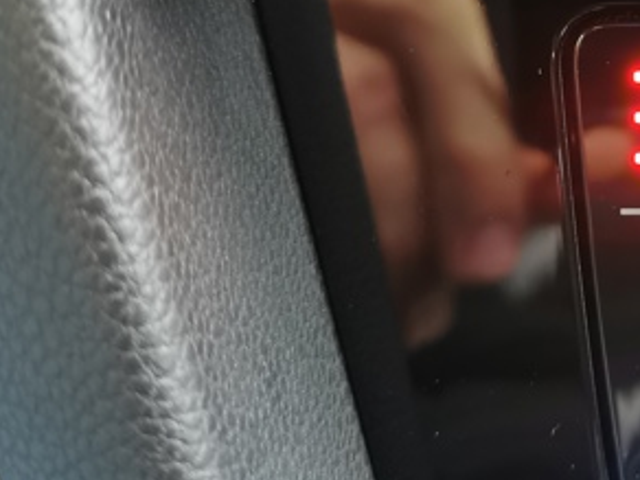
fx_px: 1368
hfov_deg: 24.0
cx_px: 767
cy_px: 72
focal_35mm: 74
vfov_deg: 19.6
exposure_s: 1/51.1
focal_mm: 5.58
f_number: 1.8
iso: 400
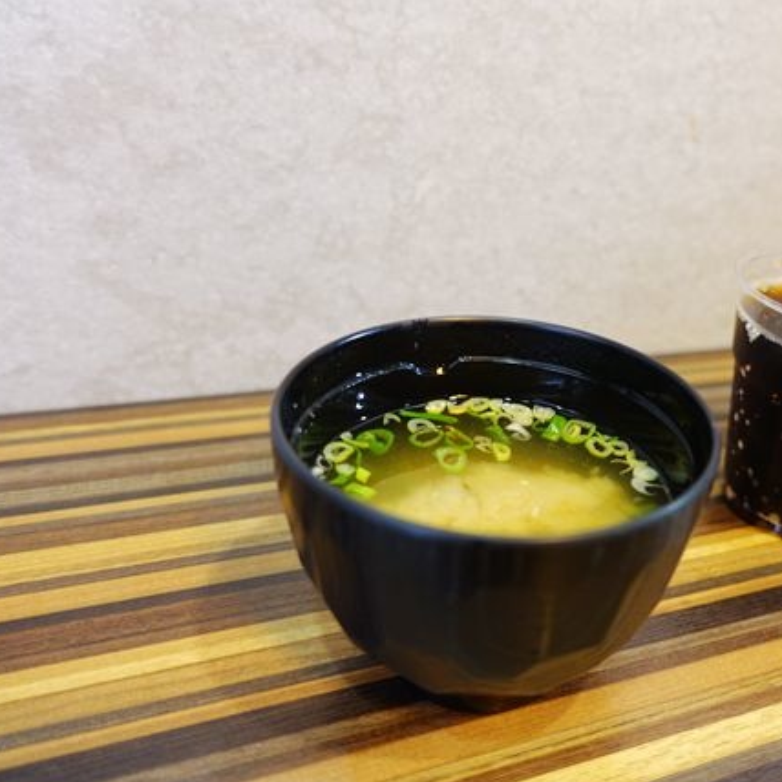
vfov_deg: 52.5
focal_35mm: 31
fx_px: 792
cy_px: 392
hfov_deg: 51.2
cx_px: 541
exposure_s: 1/30
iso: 320
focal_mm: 8.8
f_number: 1.8
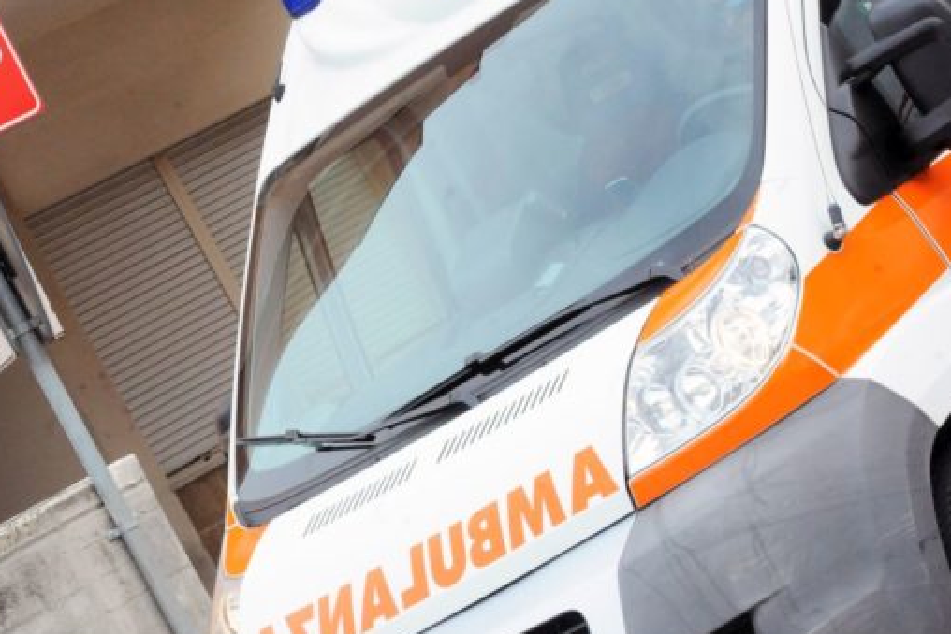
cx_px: 305
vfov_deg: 6.7
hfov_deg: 10.1
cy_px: 209
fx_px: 5390
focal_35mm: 204
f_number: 16
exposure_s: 1/640
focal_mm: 135
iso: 4000
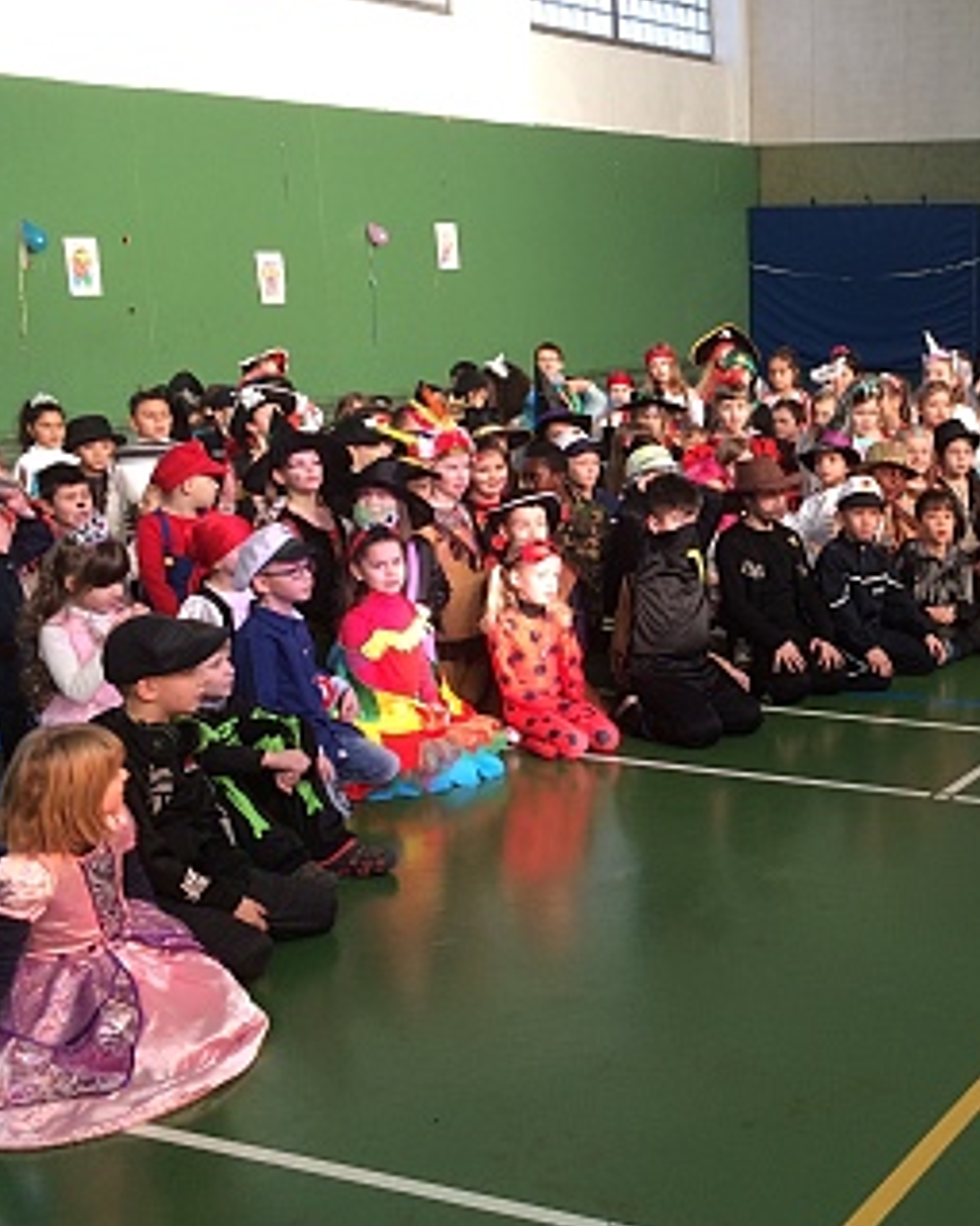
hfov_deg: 27.8
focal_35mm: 52
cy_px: 628
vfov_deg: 36.0
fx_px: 1886
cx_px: 924
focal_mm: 4.15
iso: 40
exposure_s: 1/50
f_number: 2.2
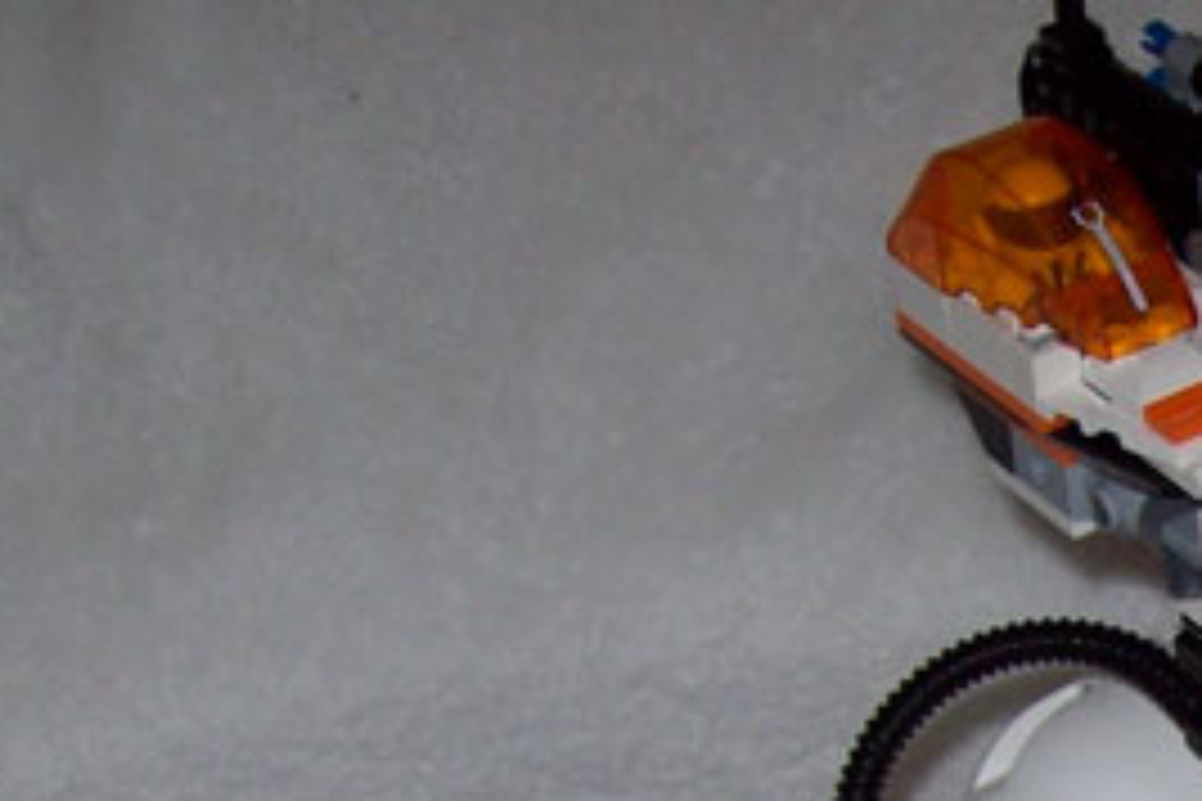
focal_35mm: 140
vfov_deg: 9.5
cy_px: 1204
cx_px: 1481
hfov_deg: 14.2
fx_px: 4674
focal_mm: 7.6
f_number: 3
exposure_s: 1/73.6
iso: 80
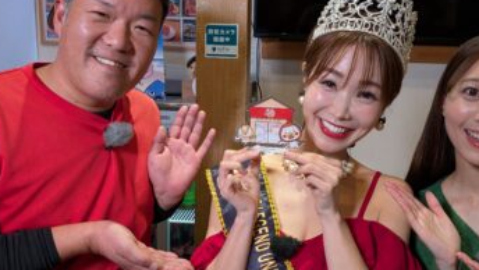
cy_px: 153
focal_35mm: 38
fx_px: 483
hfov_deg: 52.7
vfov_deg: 31.2
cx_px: 260
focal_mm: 6.9
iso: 60
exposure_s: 1/57.8
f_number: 1.68
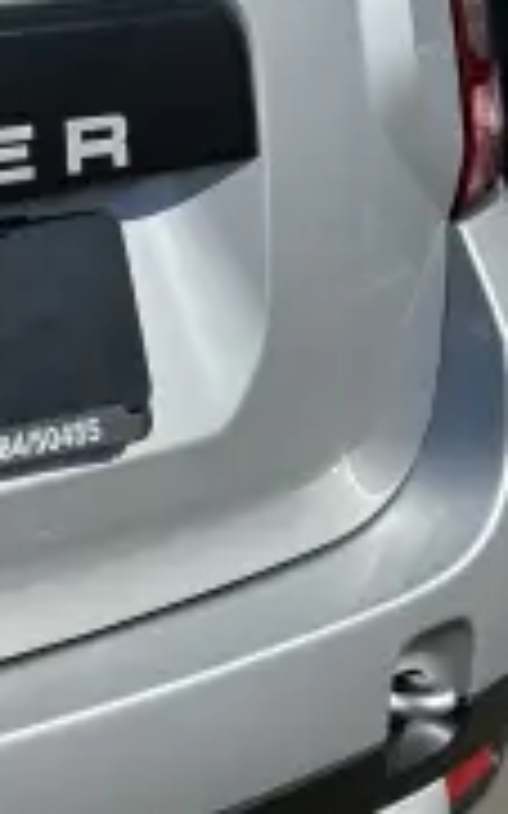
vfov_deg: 12.9
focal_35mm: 162
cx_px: -49
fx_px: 3591
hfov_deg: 8.0
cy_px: 486
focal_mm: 9
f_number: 2.8
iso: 32
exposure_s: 1/1597
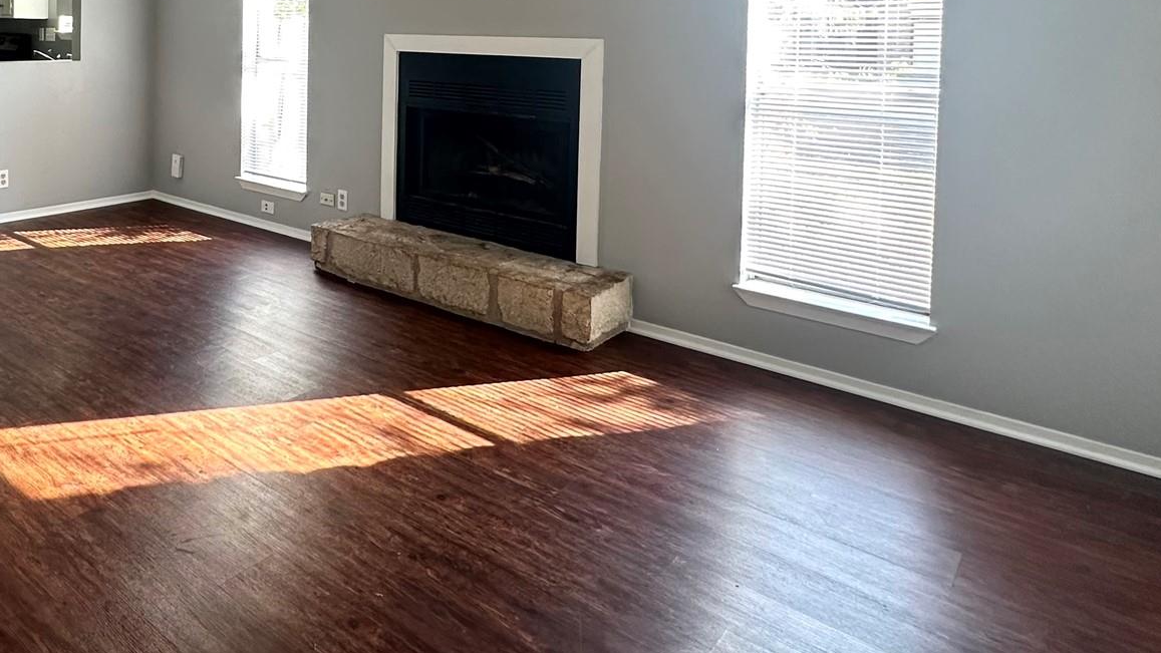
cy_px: 49
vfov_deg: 39.4
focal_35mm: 27
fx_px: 831
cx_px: 273
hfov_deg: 65.1
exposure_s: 1/99
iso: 200
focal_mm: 2.22
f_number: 2.2
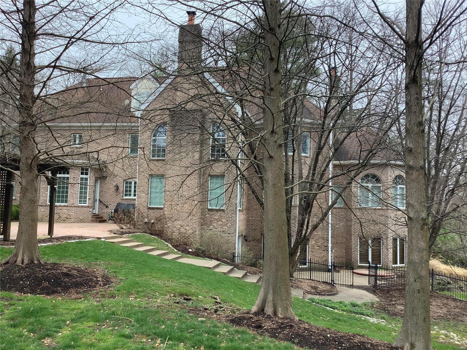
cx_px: 234
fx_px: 418
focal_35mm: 31
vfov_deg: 45.4
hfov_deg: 58.4
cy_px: 175
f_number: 2.4
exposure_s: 1/120
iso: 32
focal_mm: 3.3
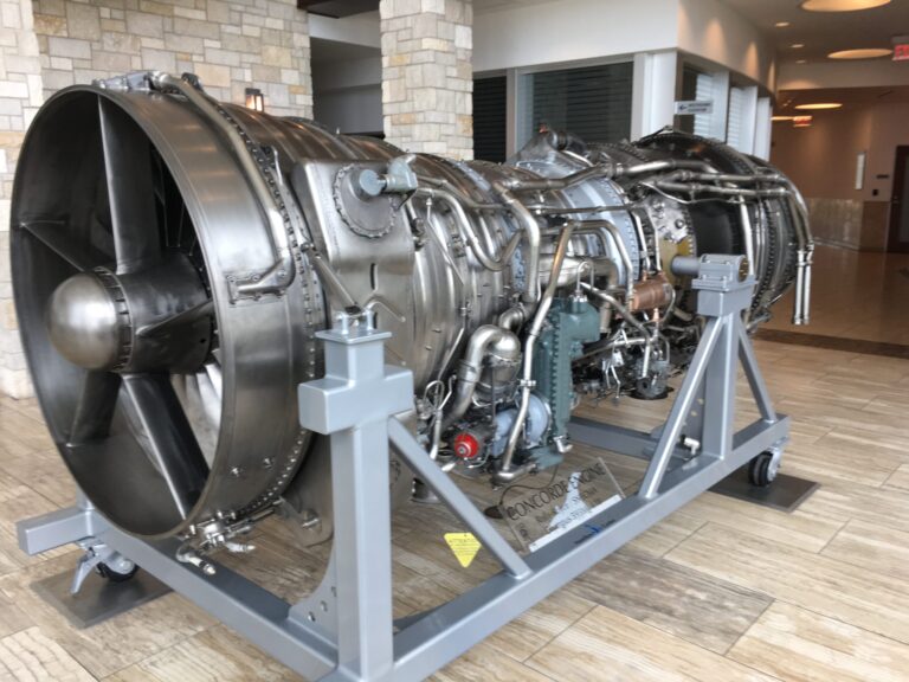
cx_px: 454
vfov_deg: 48.2
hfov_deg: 61.7
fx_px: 762
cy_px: 341
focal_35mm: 29
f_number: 2.2
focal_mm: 4.15
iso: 40
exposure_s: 1/120
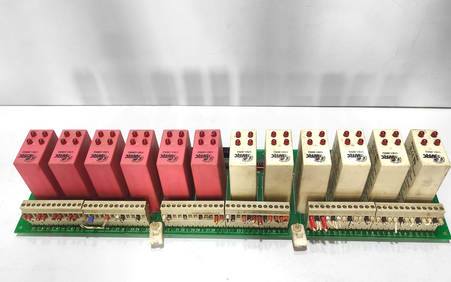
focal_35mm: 27
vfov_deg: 45.8
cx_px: 228
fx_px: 332
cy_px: 170
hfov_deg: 68.4
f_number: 1.89
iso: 642
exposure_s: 1/33
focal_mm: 5.43
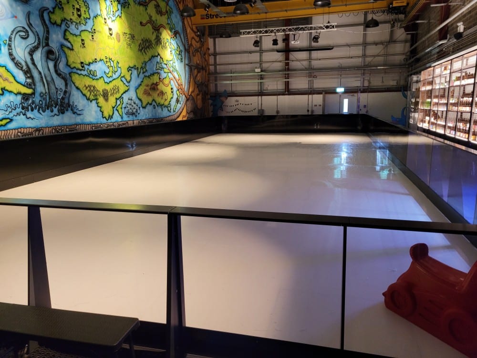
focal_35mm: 26
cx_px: 238
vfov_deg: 53.1
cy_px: 179
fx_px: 358
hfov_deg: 67.3
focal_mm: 5.4
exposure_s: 1/50
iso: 500
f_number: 1.8
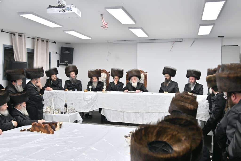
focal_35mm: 36
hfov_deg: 53.1
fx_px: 241
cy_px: 80
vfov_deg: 36.8
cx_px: 120
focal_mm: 24
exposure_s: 1/125
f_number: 4
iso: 250
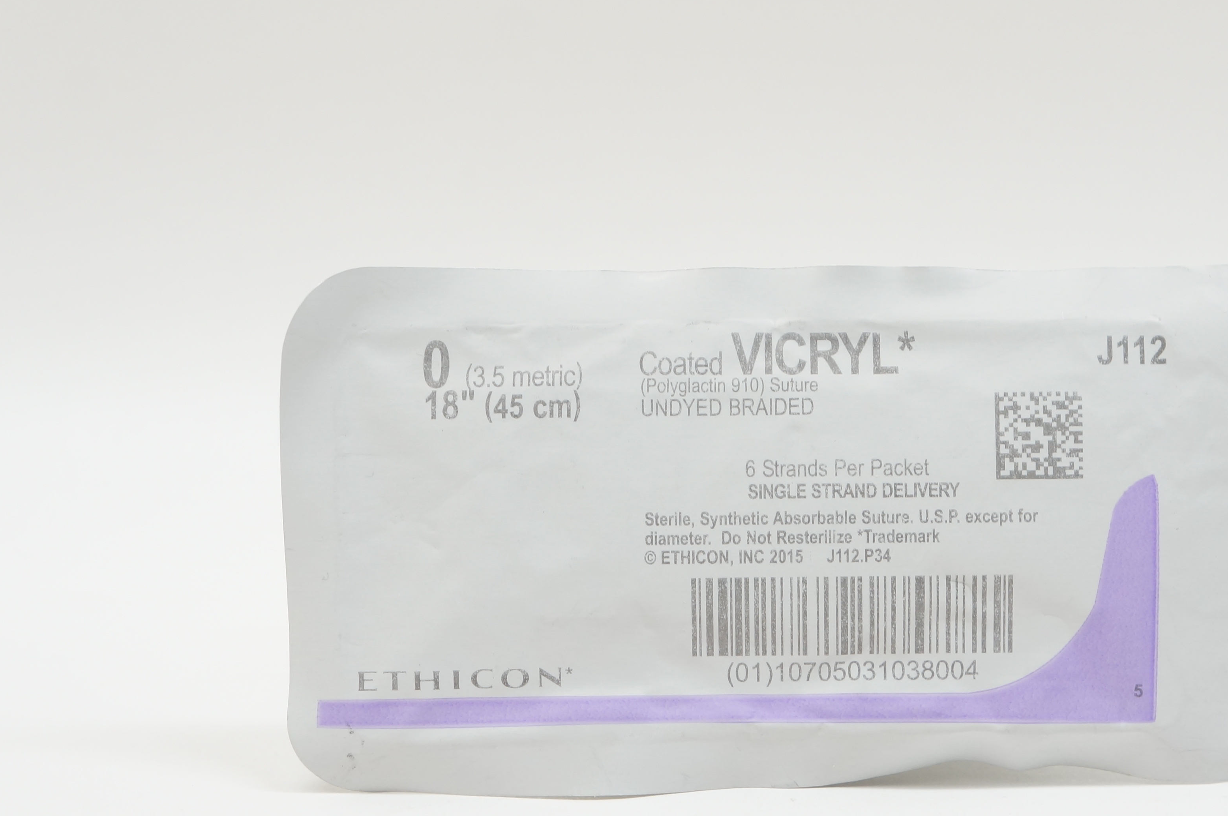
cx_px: 855
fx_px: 3067
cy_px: 503
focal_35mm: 90
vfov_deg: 15.1
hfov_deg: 22.5
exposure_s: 1/50
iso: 400
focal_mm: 38
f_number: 6.3
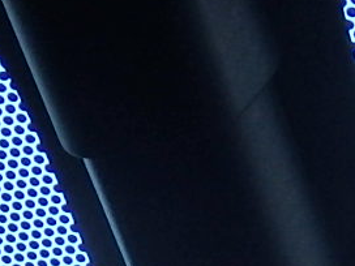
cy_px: 836
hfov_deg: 7.6
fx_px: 2677
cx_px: 335
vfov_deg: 5.3
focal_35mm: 261
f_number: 3.6
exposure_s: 1/160
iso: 125
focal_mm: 6.6
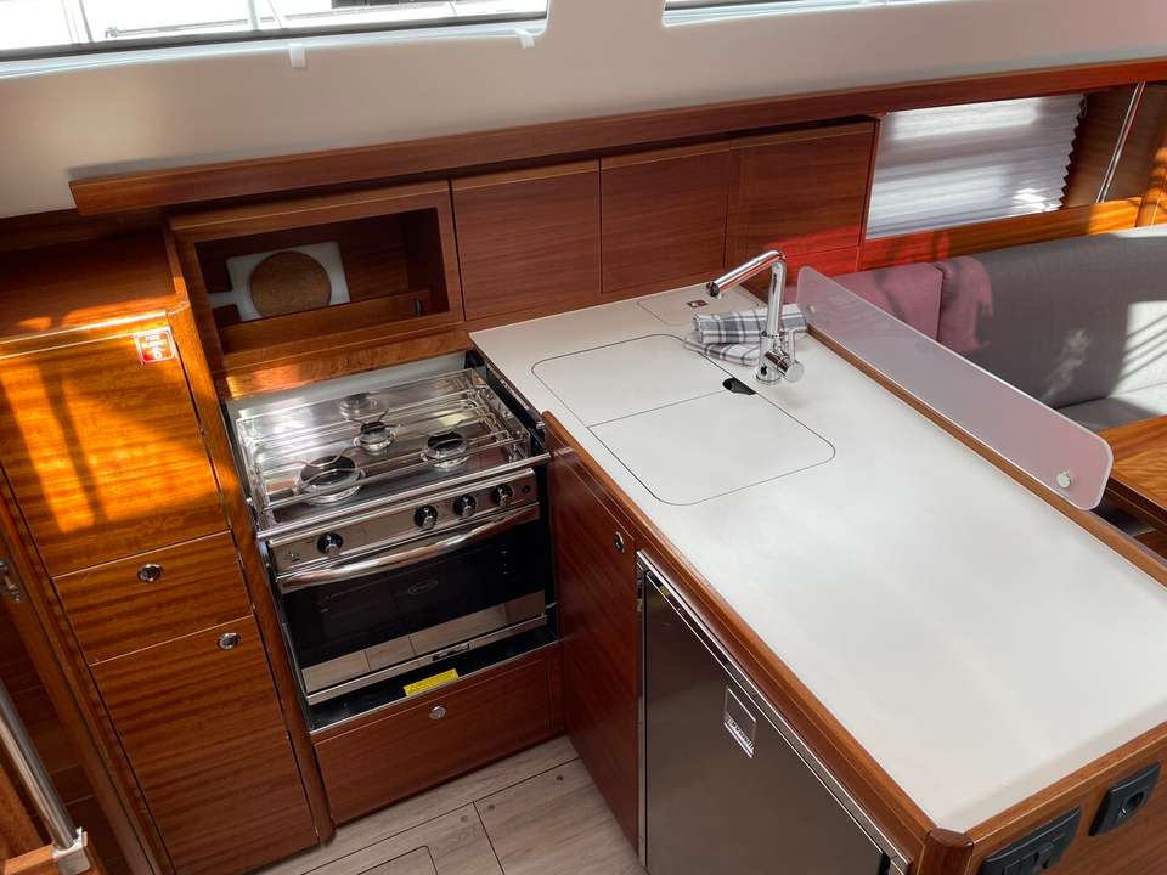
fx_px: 877
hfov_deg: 67.3
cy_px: 438
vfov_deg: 53.1
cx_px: 584
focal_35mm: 26
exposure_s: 1/121
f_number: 1.6
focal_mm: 4.2
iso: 40
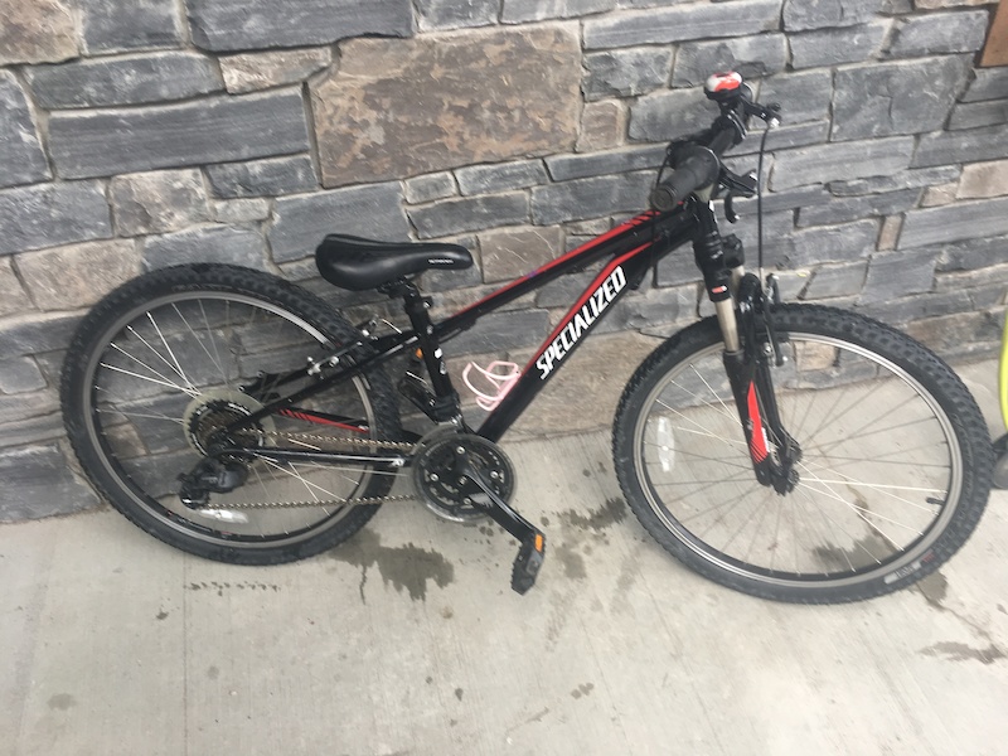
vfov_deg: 48.2
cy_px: 378
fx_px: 844
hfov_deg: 61.7
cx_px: 504
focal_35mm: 29
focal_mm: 4.15
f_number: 2.2
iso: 25
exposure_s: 1/120
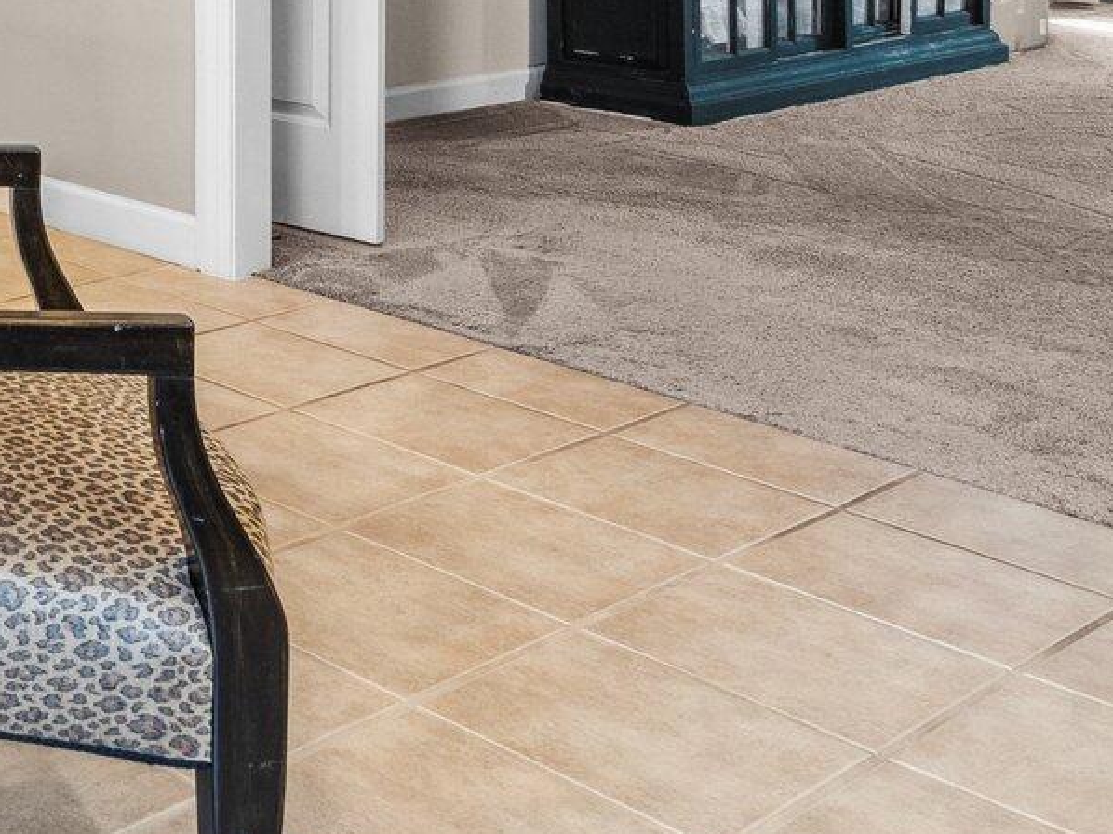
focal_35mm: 56
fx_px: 1800
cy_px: -258
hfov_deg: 27.6
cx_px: -396
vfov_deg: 23.1
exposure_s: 1/20
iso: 500
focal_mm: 17
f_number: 8
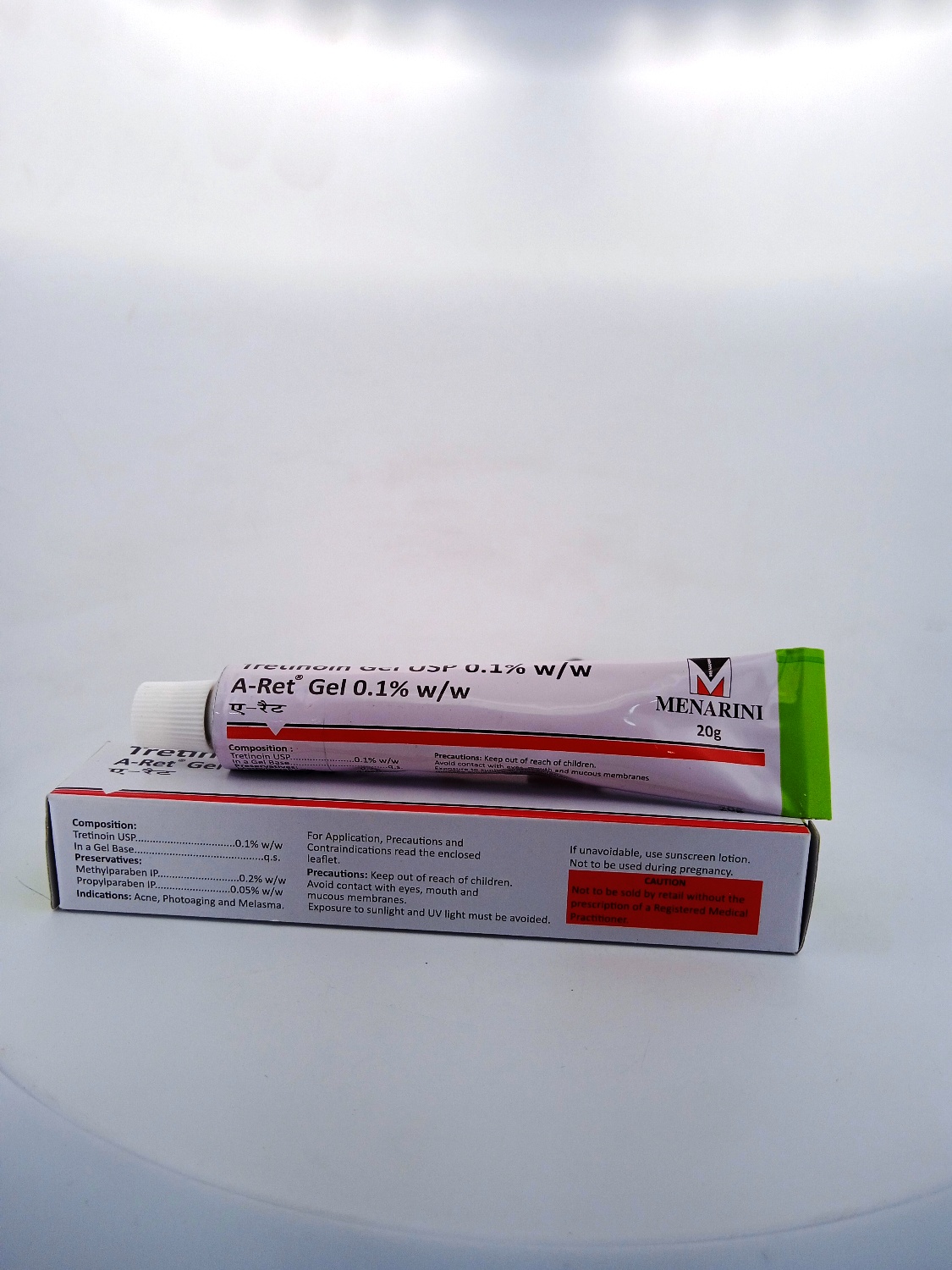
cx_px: 476
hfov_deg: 49.7
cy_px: 635
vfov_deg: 63.4
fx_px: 1027
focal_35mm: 28
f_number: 2.2
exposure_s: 1/214
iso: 100
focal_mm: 3.43
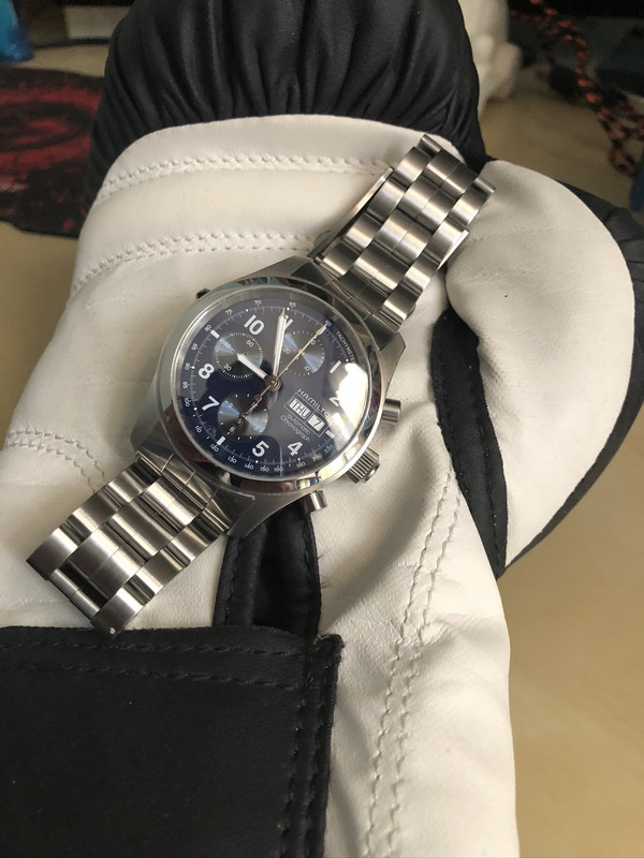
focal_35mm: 28
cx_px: 322
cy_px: 429
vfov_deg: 63.4
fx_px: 695
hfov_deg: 49.7
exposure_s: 1/15
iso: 100
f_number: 1.8
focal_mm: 4
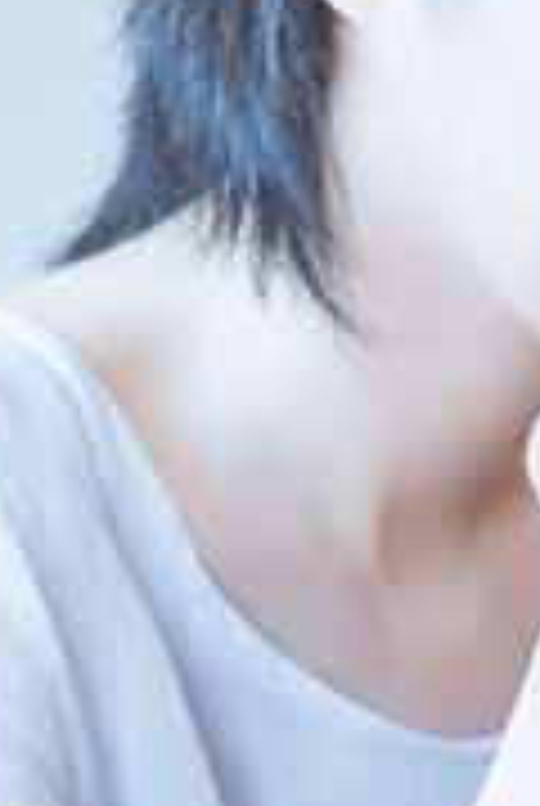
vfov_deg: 7.4
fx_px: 6208
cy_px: 369
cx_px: 850
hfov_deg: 4.9
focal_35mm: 277
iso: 800
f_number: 4
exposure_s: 1/60
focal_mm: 62
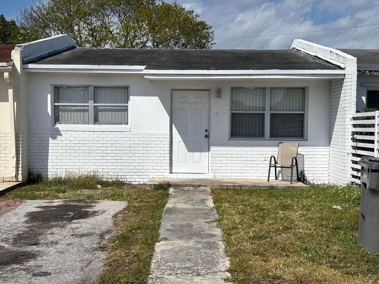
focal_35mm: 52
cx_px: 190
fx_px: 569
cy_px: 142
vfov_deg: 28.0
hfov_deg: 36.8
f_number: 1.6
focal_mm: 5.96
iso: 40
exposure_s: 1/7692
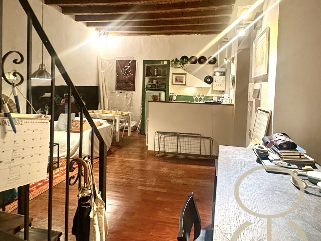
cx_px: 176
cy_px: 98
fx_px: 186
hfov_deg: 81.5
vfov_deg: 65.4
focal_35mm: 20
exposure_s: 1/50
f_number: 2.2
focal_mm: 2.22
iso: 640
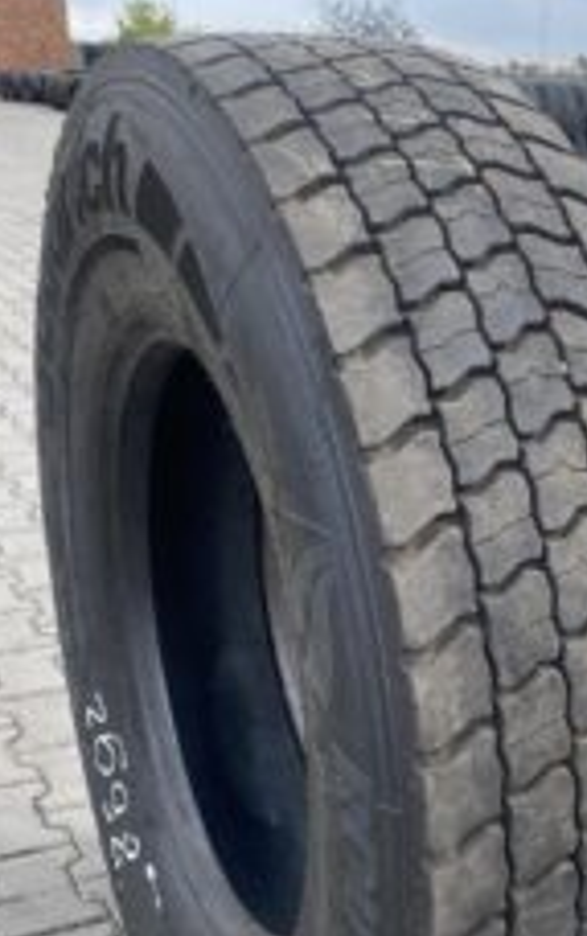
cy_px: 618
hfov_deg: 24.6
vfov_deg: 38.4
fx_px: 1328
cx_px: 464
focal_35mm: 52
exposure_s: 1/423
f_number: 1.8
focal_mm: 4.25
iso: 32
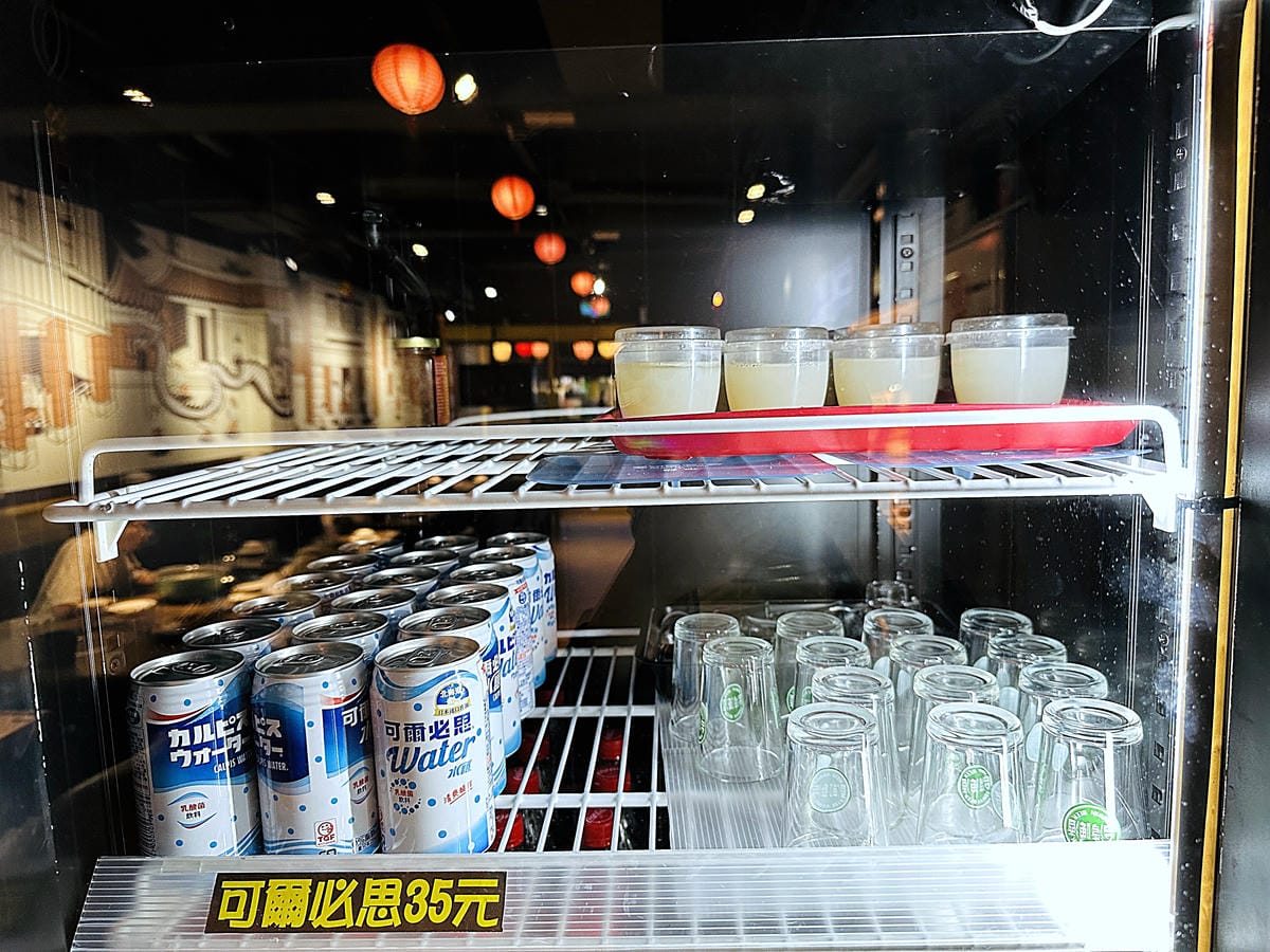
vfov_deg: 56.8
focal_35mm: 24
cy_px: 476
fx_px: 881
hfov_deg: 71.6
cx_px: 635
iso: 250
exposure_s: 1/60
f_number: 1.78
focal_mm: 6.86
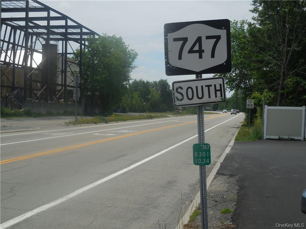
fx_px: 460
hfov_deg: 36.8
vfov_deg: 28.0
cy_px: 114
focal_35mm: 52
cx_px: 153
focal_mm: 9.4
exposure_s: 1/640
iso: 125
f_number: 8.6
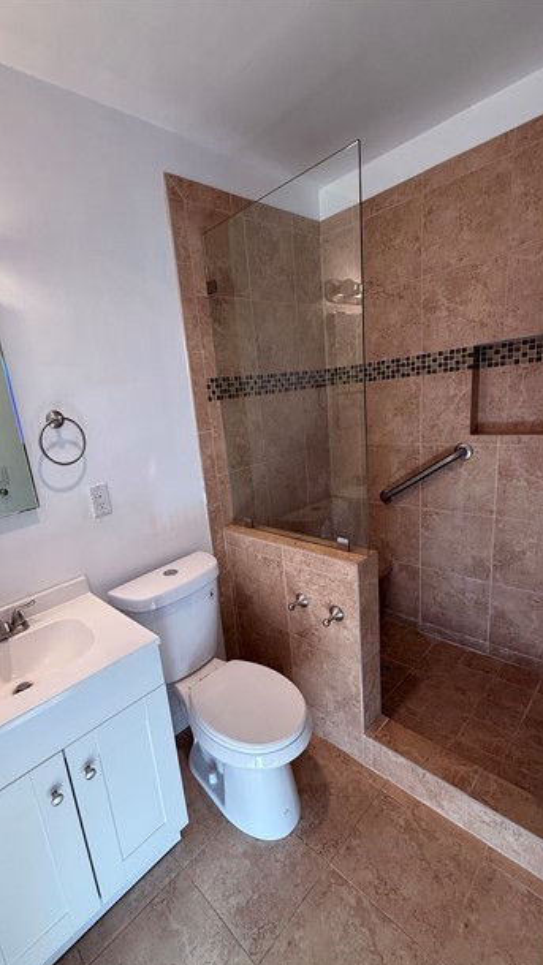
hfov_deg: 66.7
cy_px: 503
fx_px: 410
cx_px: 228
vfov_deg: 99.3
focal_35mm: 16
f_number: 2.2
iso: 100
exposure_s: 1/120
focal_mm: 2.22
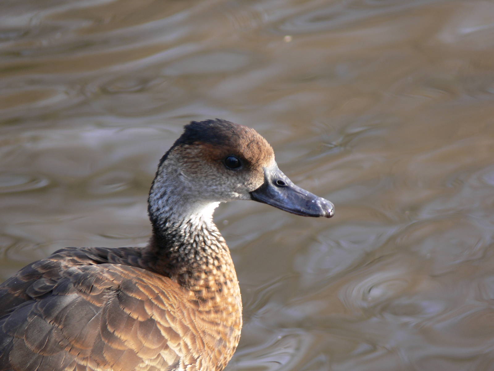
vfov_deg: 3.5
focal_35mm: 420
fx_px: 5994
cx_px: 247
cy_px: 186
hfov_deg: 4.7
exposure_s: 1/60
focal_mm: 88.8
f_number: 4
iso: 80
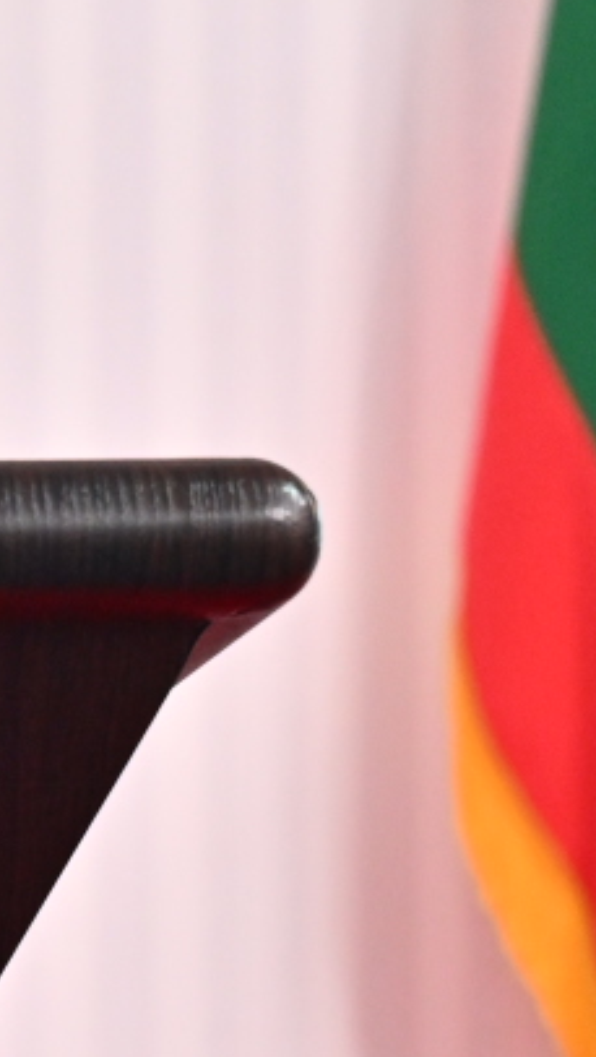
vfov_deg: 4.1
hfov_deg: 2.3
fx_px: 14635
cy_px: 10
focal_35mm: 522
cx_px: -1197
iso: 2000
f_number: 4
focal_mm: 125
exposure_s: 1/200
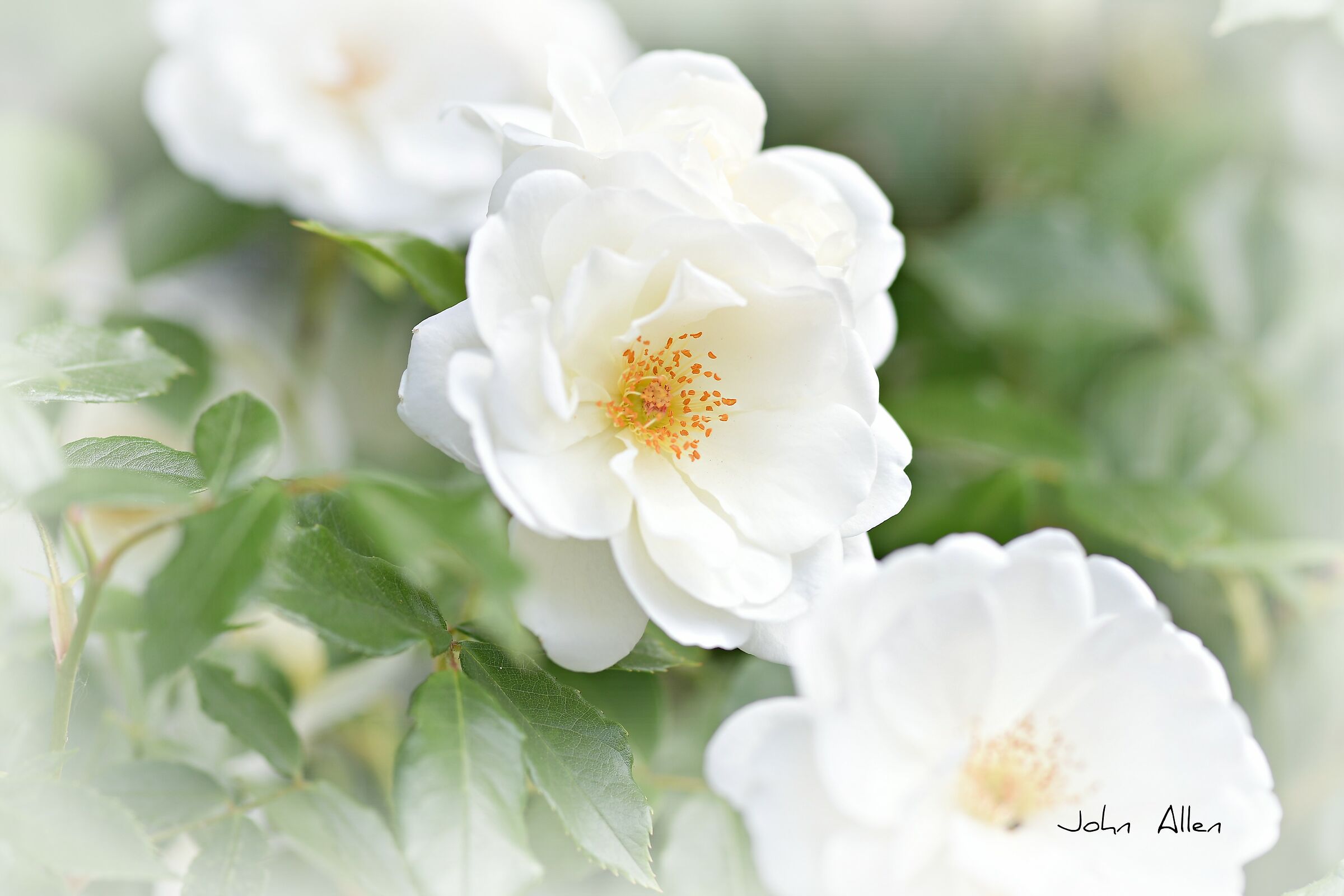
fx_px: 4741
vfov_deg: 10.8
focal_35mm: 127
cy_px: 448
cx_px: 672
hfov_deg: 16.1
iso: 100
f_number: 2.5
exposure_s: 1/800
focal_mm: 85
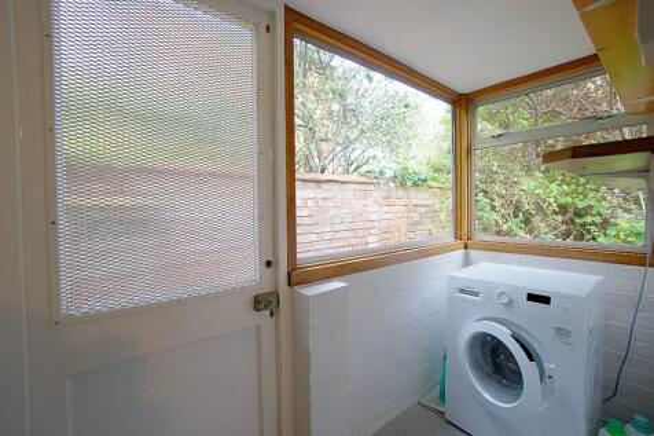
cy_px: 218
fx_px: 272
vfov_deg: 77.3
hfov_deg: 100.4
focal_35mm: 15
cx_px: 327
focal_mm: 10
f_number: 4
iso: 400
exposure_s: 1/160
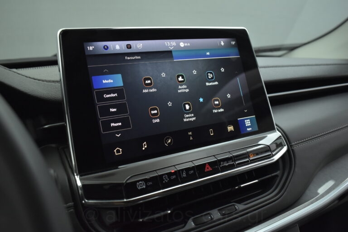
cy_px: 116
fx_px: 305
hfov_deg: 59.5
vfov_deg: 41.8
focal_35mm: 32
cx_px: 174
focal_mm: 21
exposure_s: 1/125
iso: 1600
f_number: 3.8
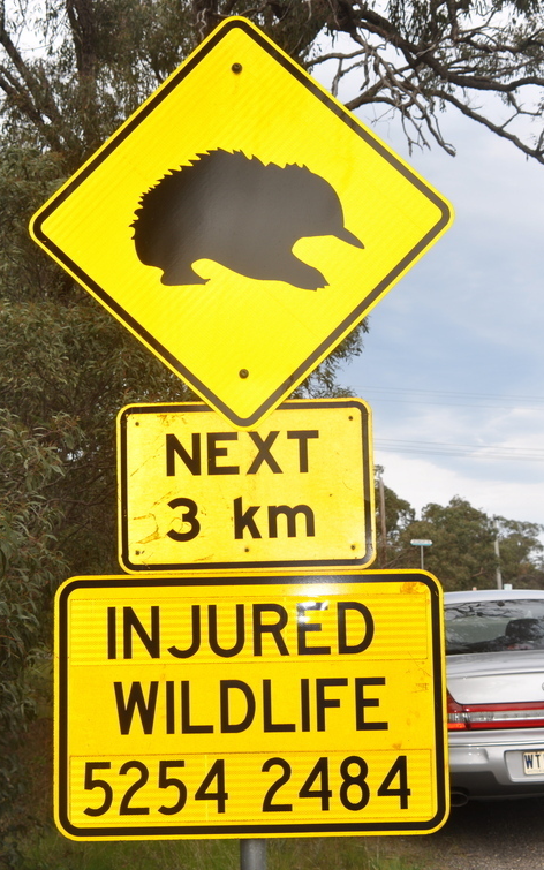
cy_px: 430
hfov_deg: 22.0
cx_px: 254
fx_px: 1399
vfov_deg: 34.5
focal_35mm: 59
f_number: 8
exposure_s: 1/200
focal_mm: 38
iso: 200
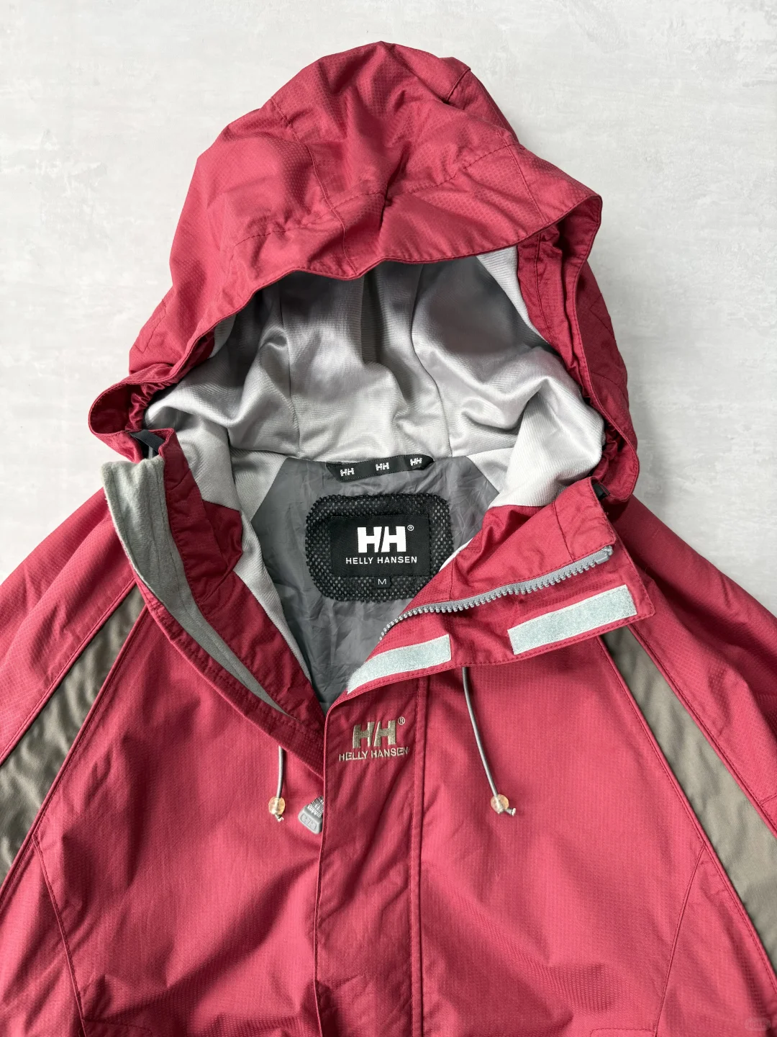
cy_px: 518
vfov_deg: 71.6
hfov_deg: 56.8
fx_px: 718
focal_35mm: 24
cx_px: 388
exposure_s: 1/121
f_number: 1.78
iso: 125
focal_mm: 6.76
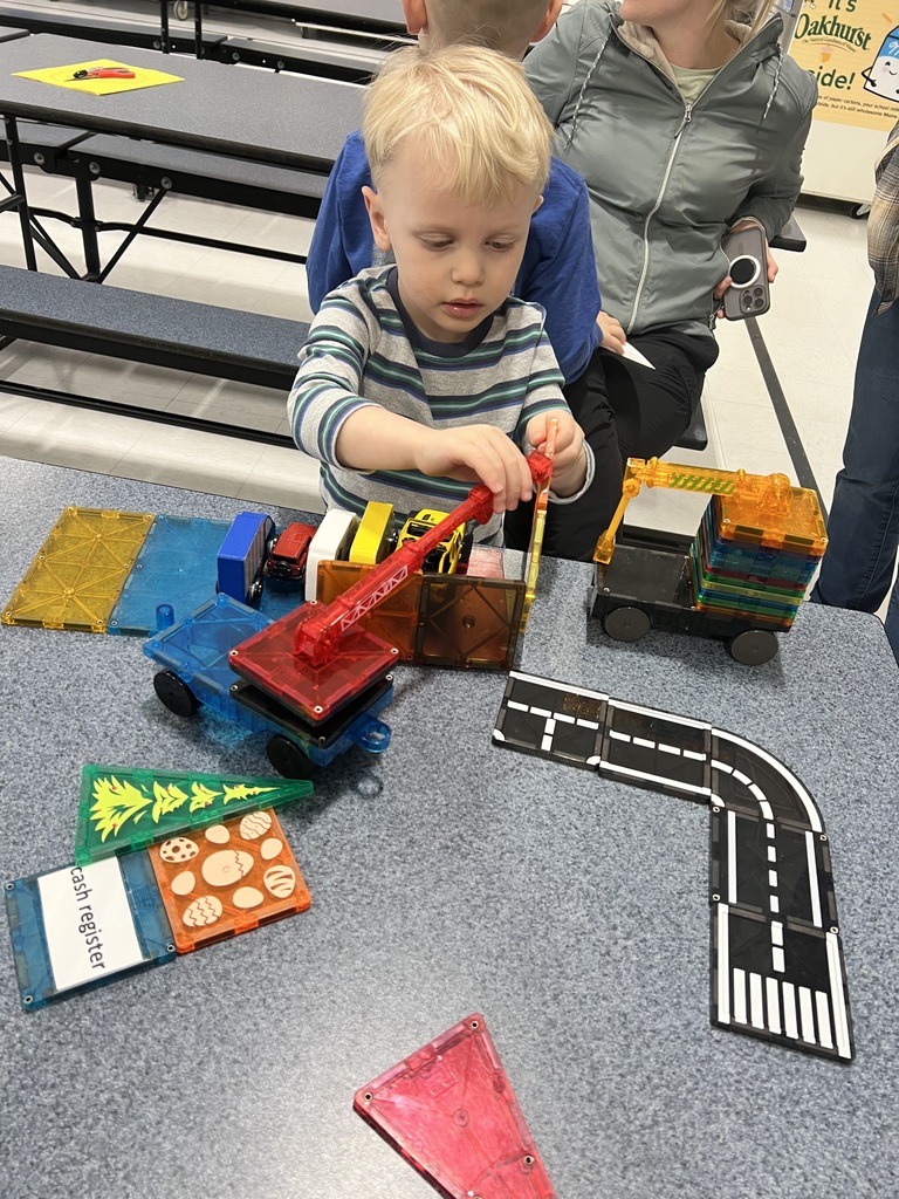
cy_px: 600
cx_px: 450
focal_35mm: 26
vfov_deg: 67.3
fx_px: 900
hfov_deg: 53.1
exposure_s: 1/60
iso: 80
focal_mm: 5.7
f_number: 1.5
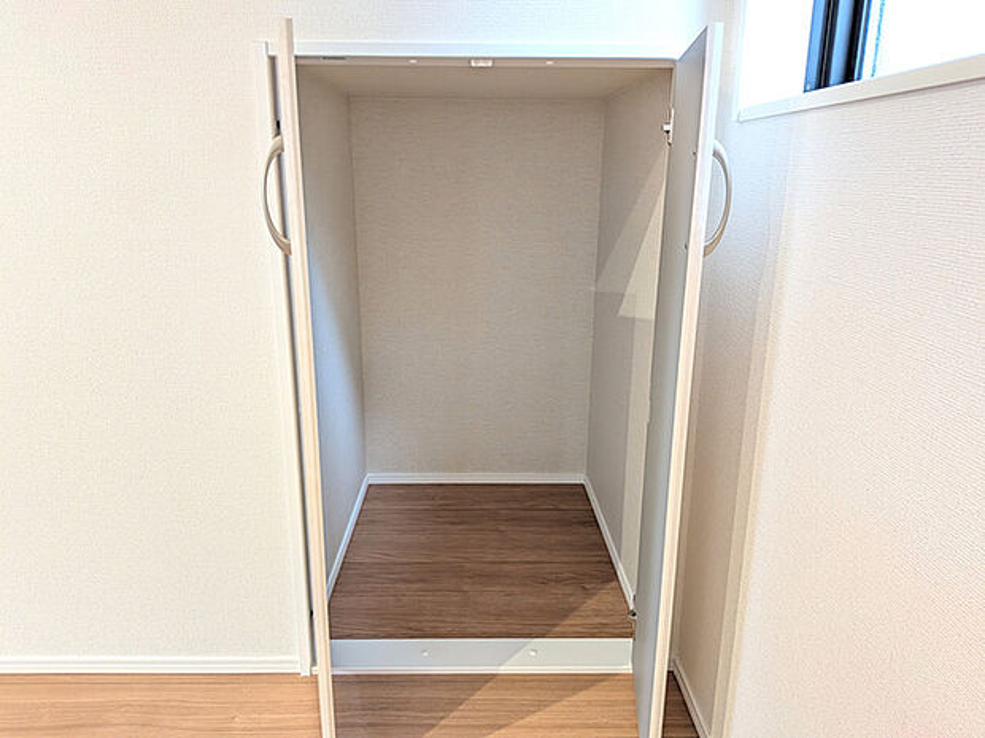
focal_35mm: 24
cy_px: 369
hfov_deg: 71.6
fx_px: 683
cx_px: 492
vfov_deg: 56.8
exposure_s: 1/33.3
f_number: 1.7
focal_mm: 4.53
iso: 345
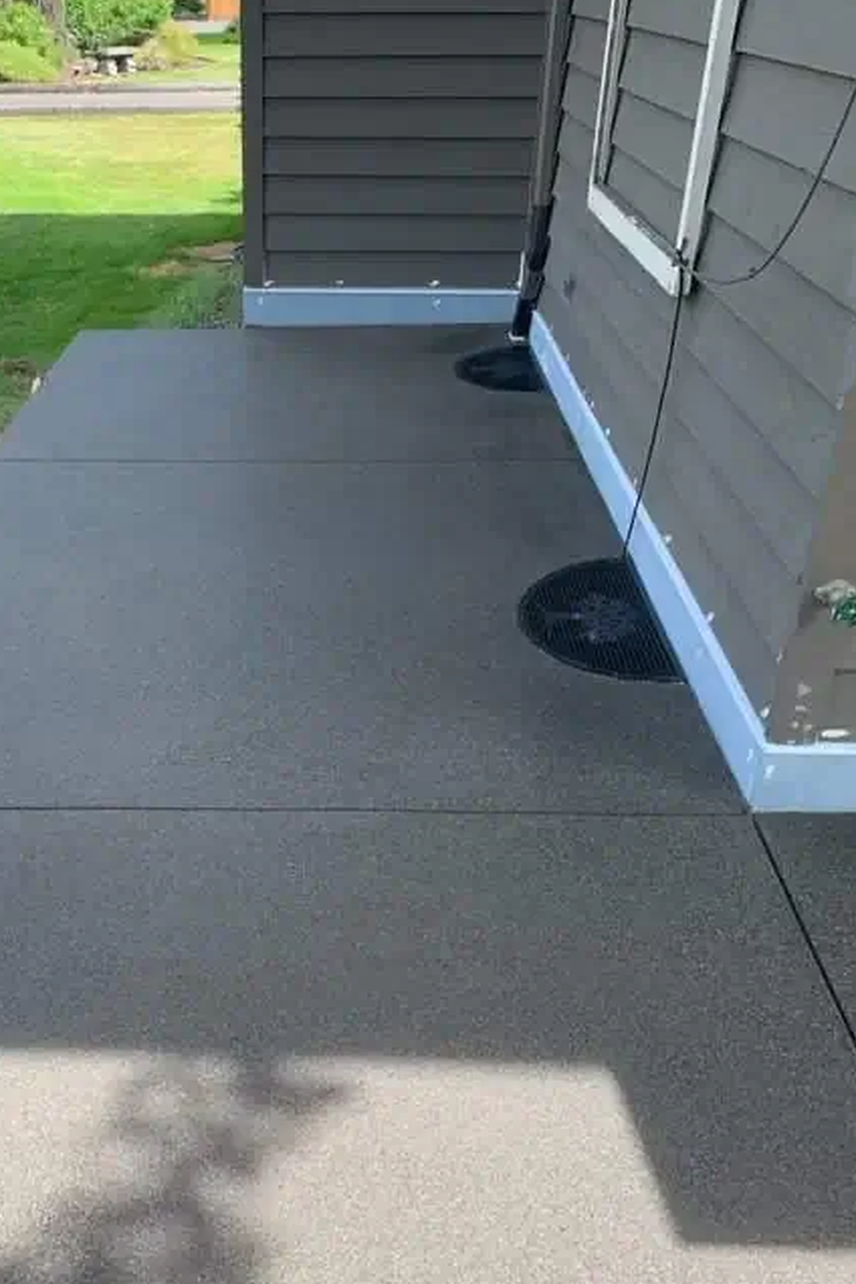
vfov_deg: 55.8
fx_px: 1213
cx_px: 271
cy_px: 668
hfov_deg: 38.3
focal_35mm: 34
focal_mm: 4.25
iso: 25
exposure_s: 1/286
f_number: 1.8
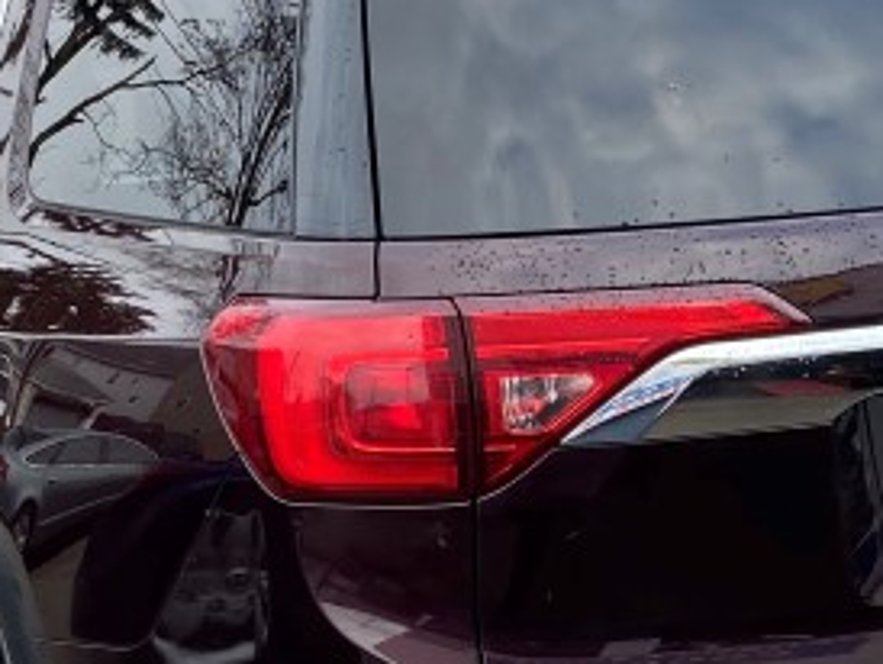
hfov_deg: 20.2
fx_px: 2476
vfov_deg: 15.2
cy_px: 454
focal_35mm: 97
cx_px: 380
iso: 32
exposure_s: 1/169
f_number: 1.8
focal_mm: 4.25
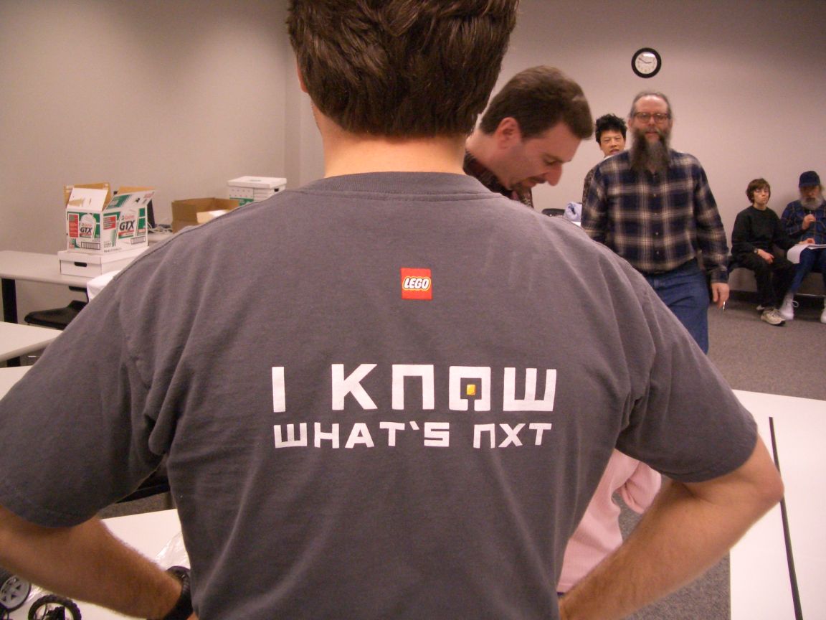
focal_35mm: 35
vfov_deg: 40.7
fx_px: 835
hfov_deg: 52.6
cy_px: 310
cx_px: 413
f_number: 2.6
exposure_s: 1/50
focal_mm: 5.8
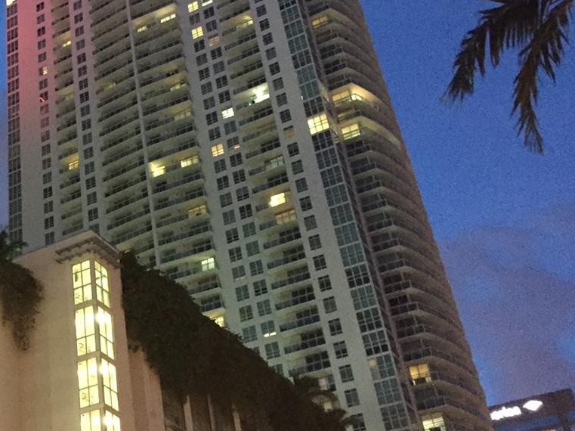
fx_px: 1013
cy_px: 95
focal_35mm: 61
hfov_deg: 29.3
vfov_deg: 23.7
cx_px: -17
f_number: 2.2
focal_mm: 4.15
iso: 800
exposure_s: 1/15
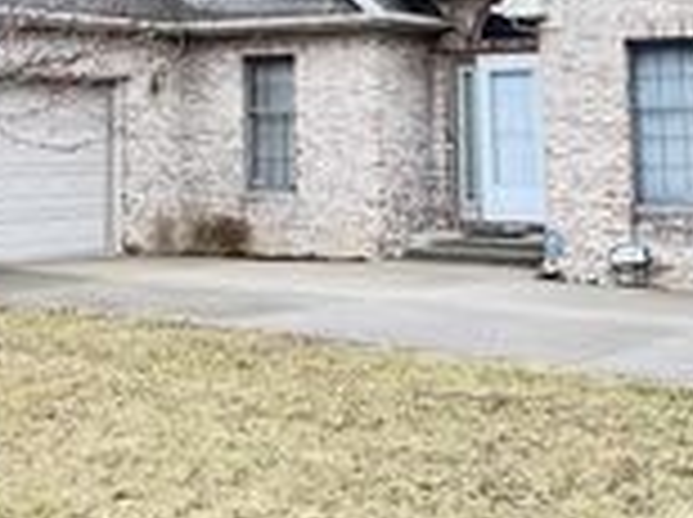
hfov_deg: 24.8
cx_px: 194
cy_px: -52
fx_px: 1559
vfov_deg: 18.2
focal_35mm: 78
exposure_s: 1/186
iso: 200
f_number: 1.78
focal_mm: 6.76
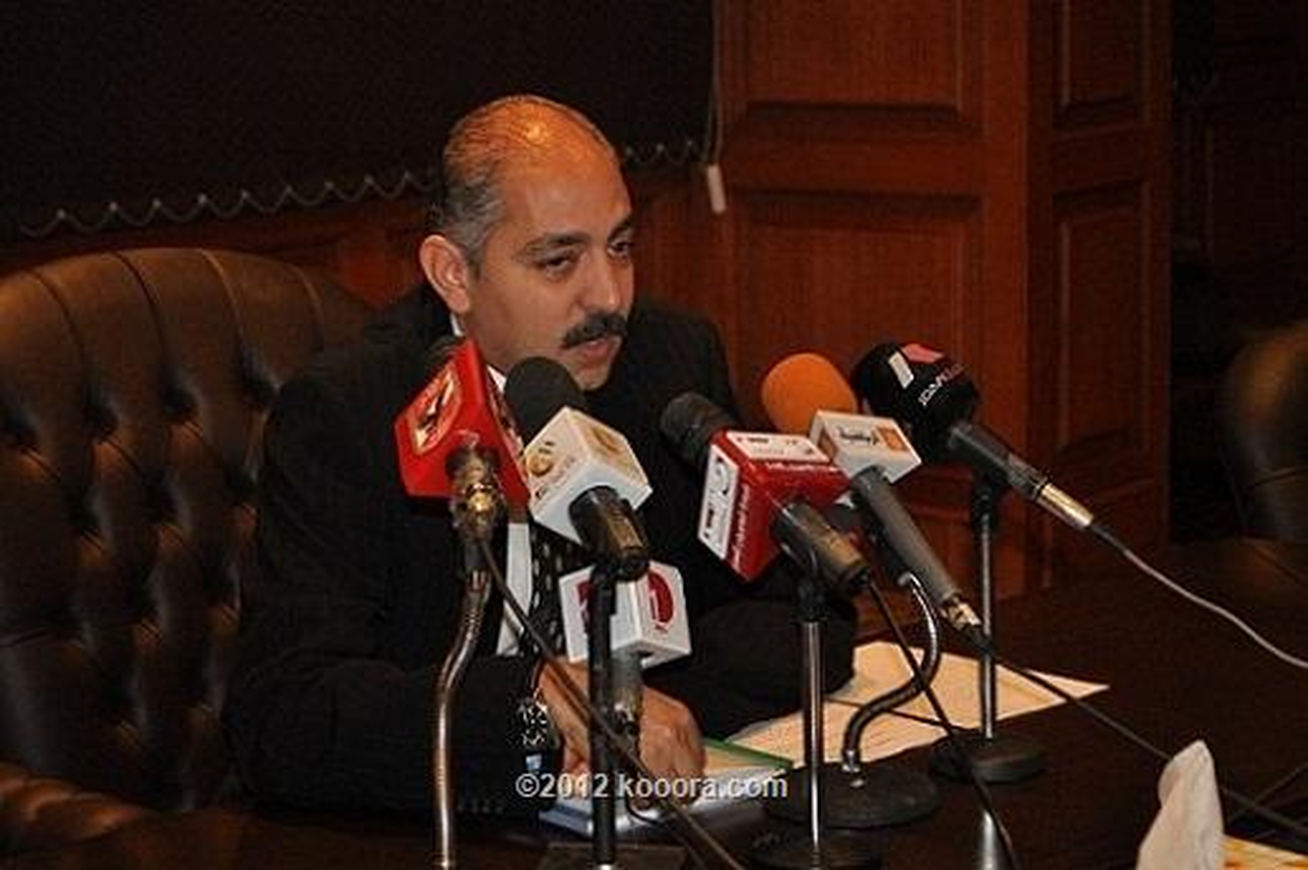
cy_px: 435
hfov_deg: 24.6
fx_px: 2995
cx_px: 654
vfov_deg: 16.5
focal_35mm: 82
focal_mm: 55
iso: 800
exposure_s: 1/60
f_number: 5.6
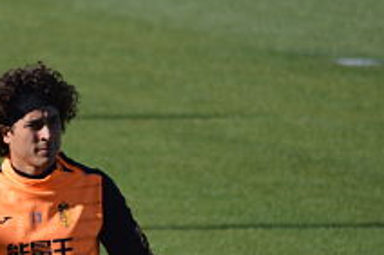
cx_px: 82
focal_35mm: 851
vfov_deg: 1.6
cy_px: 224
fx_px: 9070
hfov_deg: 2.4
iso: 400
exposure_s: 1/2000
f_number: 5.6
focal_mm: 300
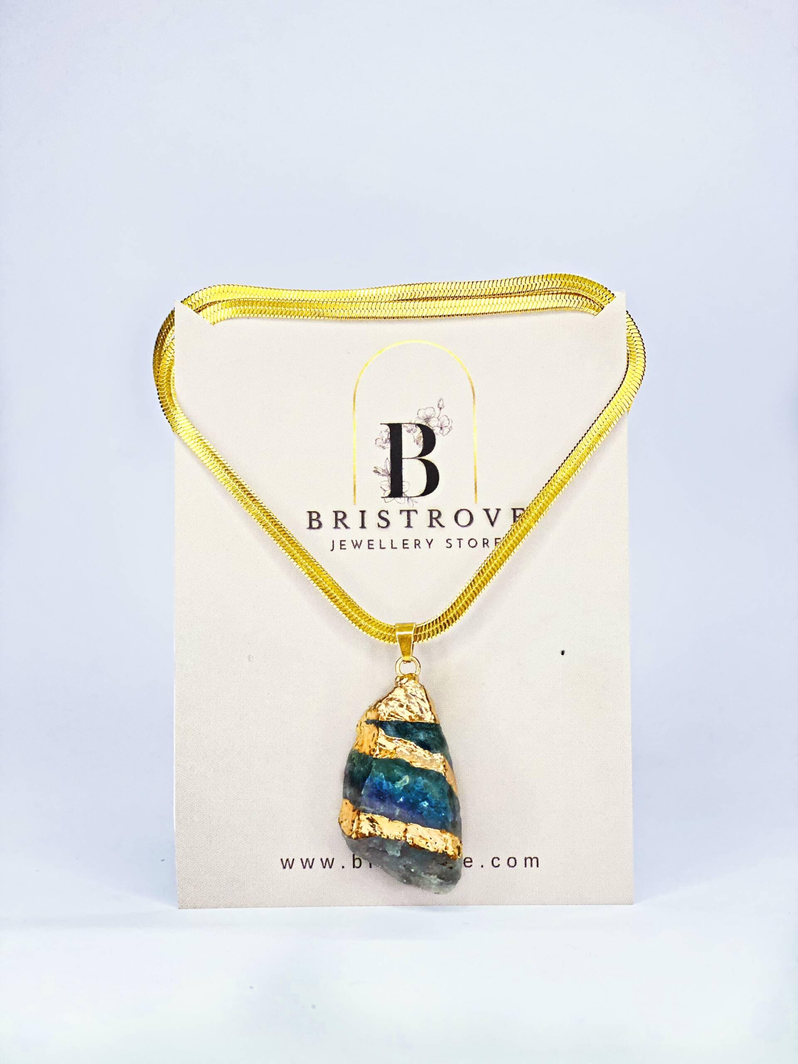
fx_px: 1598
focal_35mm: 52
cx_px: 399
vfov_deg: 36.8
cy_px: 532
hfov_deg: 28.0
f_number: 2
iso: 125
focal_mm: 6
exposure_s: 1/122
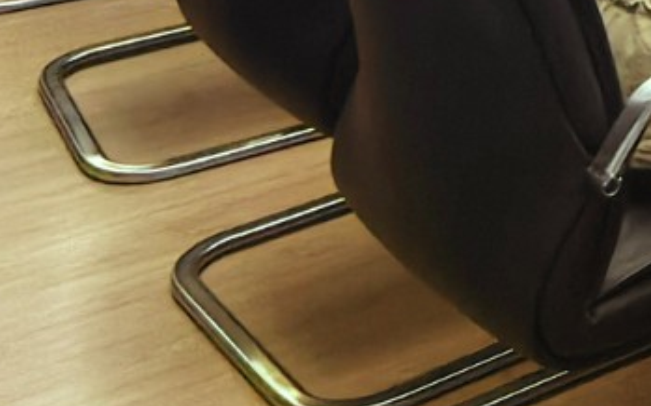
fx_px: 1898
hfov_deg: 16.6
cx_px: 1134
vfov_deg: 10.4
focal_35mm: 107
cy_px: -598
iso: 50
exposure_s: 1/100
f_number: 2.2
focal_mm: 1.95
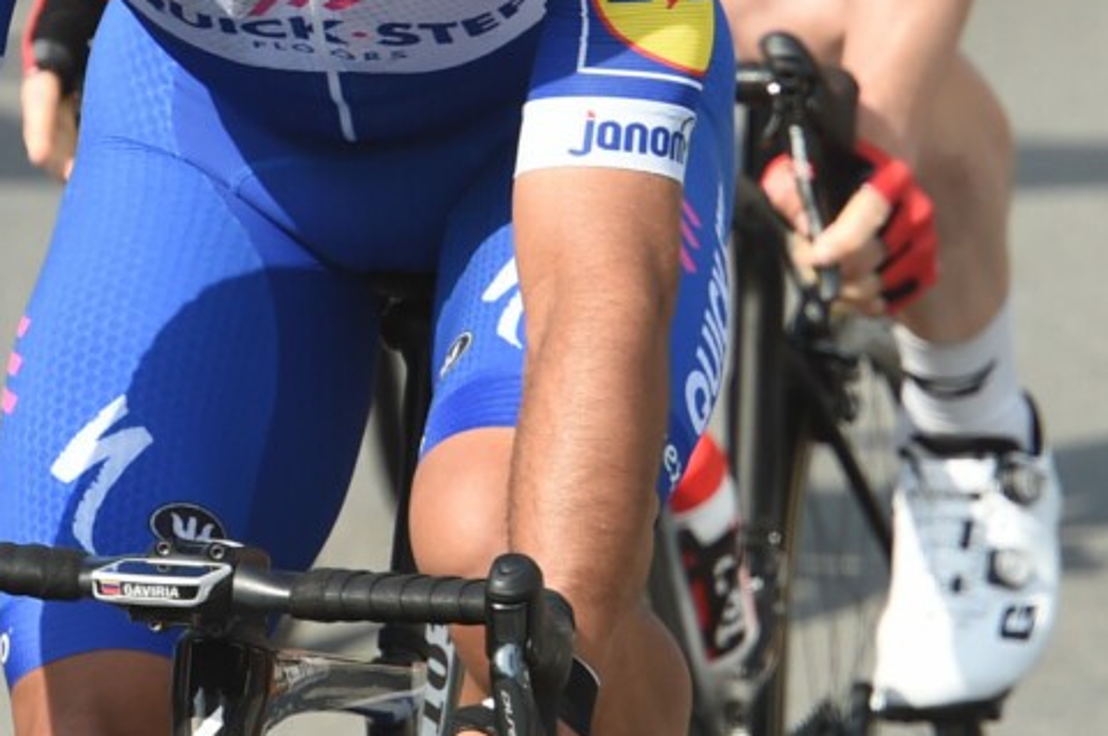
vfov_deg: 1.1
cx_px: 388
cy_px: 103
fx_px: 36864
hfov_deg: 1.7
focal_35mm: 1199
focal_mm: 360
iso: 1000
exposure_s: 1/1000
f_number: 9
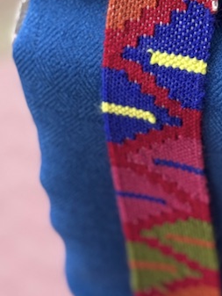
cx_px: 286
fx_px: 1213
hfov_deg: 10.2
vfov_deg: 13.5
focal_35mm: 142
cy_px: -67
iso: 64
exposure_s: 1/251
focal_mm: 6.76
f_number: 1.78
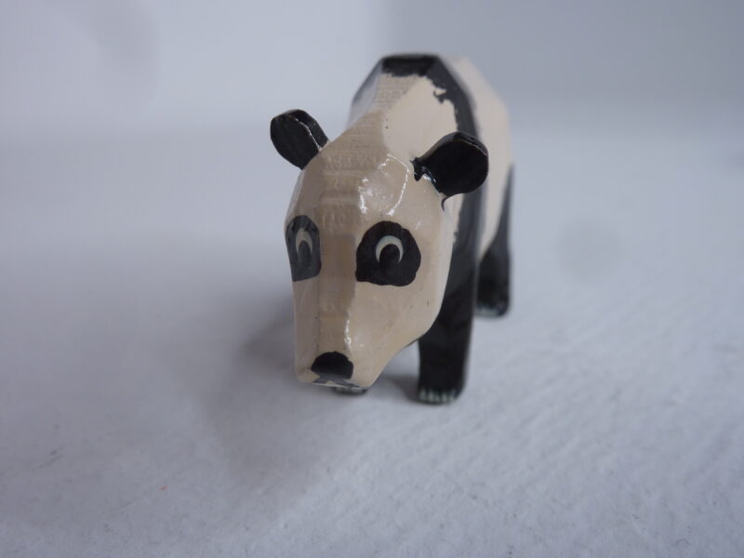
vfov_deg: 46.8
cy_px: 279
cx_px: 372
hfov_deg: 60.0
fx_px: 645
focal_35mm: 30
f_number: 3.4
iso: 80
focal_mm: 5
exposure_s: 1/50
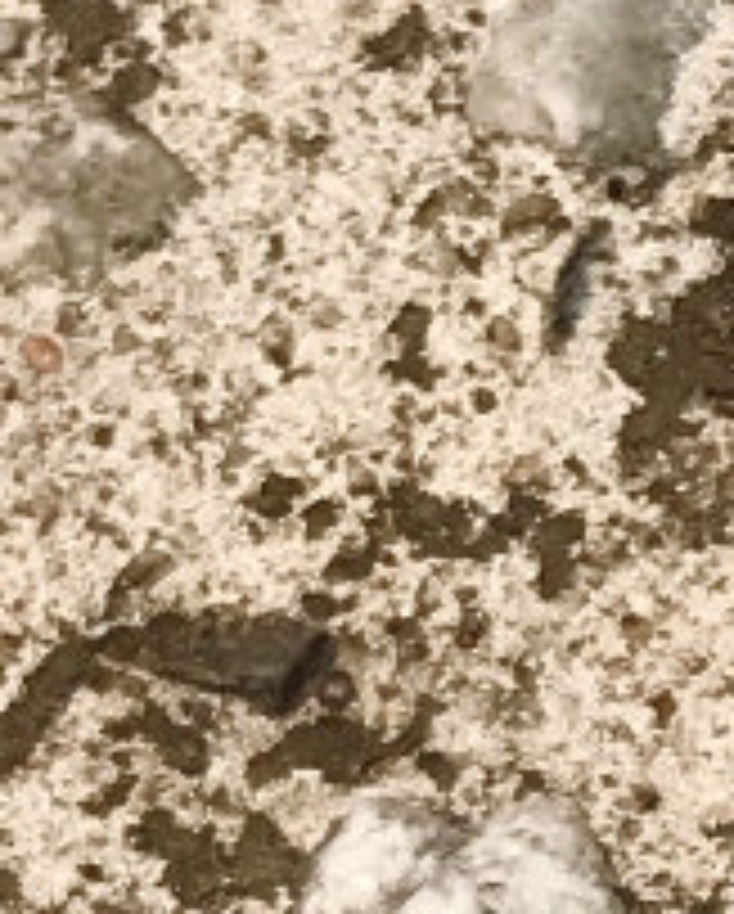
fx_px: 5825
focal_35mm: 215
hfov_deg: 6.8
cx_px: 1729
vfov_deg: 8.5
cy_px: 1887
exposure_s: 1/1953
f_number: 1.8
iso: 20
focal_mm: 3.99
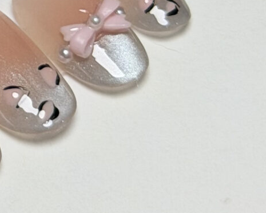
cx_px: -237
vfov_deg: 5.9
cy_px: -81
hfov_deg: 7.3
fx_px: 2031
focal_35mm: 258
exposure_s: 1/100
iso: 64
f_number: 1.78
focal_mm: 6.76
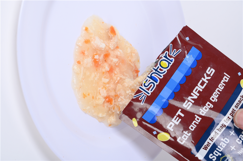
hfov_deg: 17.1
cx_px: 122
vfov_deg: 11.4
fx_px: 809
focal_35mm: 120
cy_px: 80
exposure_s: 1/125
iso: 125
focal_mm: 120
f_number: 11
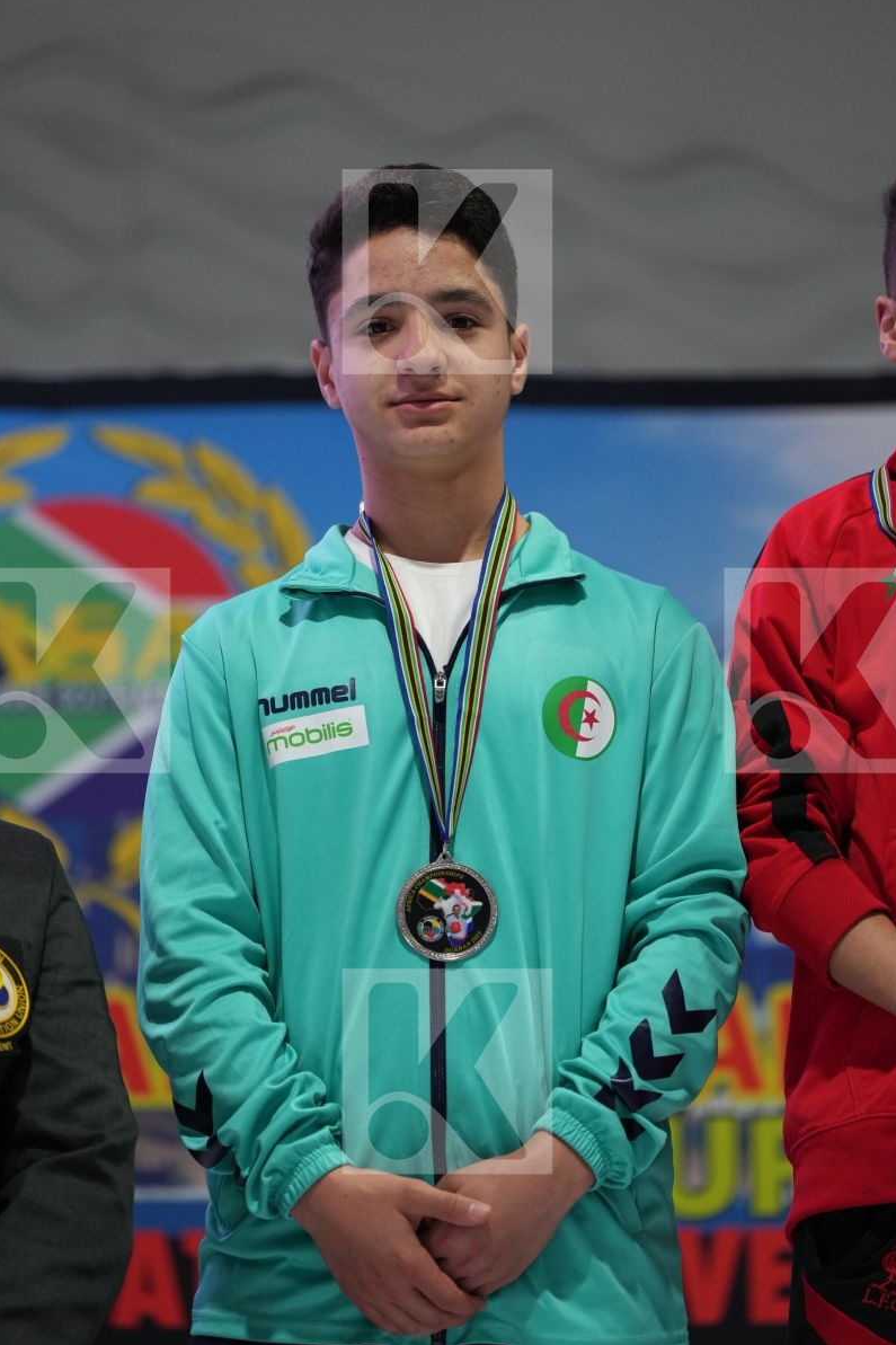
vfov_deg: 12.0
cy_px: 671
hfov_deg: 8.0
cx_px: 447
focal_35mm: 172
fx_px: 6423
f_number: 2.8
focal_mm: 171
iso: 2000
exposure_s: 1/250
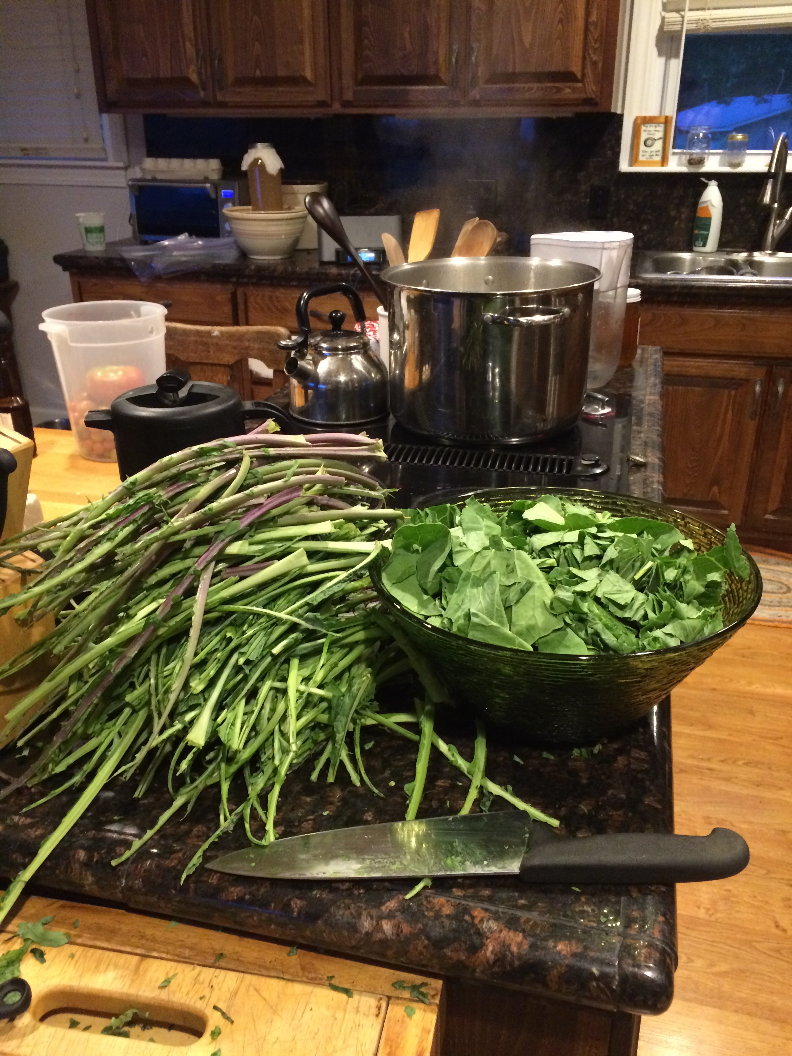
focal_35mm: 29
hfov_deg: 48.2
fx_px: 885
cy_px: 528
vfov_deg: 61.7
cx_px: 396
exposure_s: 1/30
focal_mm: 4.15
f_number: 2.2
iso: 320
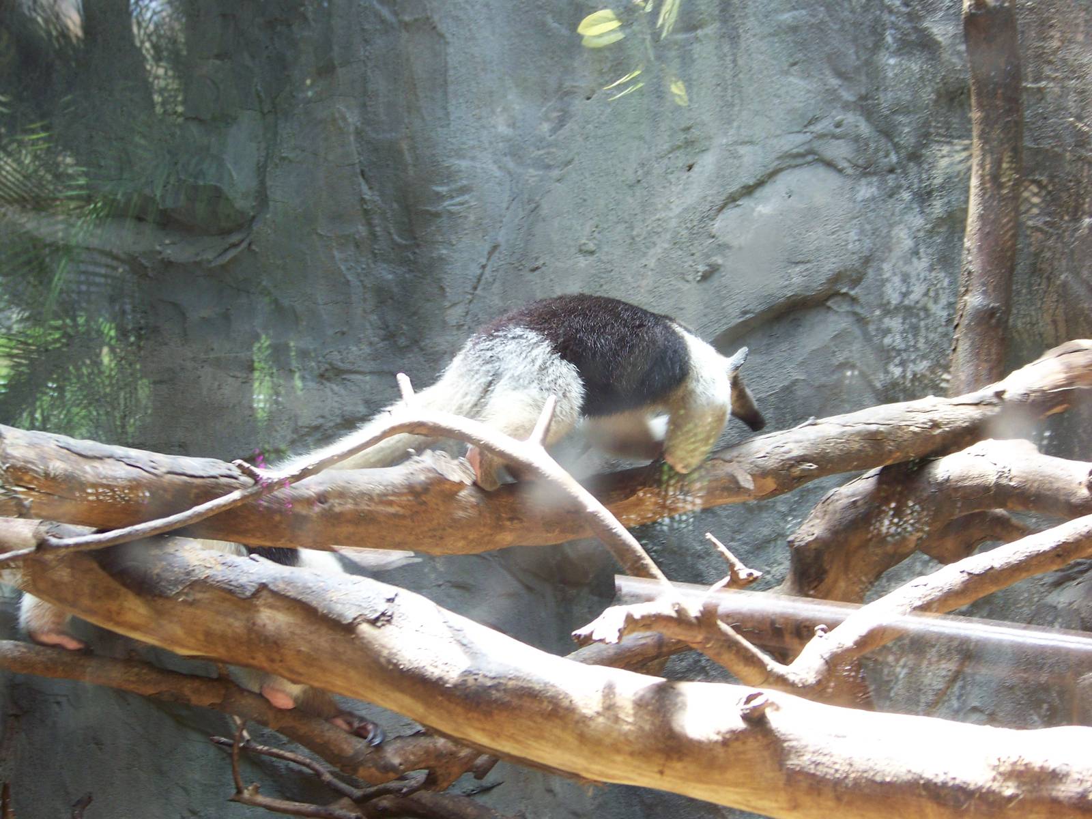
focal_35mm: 106
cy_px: 410
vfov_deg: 14.0
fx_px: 3344
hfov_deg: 18.5
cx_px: 546
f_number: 3.2
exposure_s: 1/40
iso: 80
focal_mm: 17.6
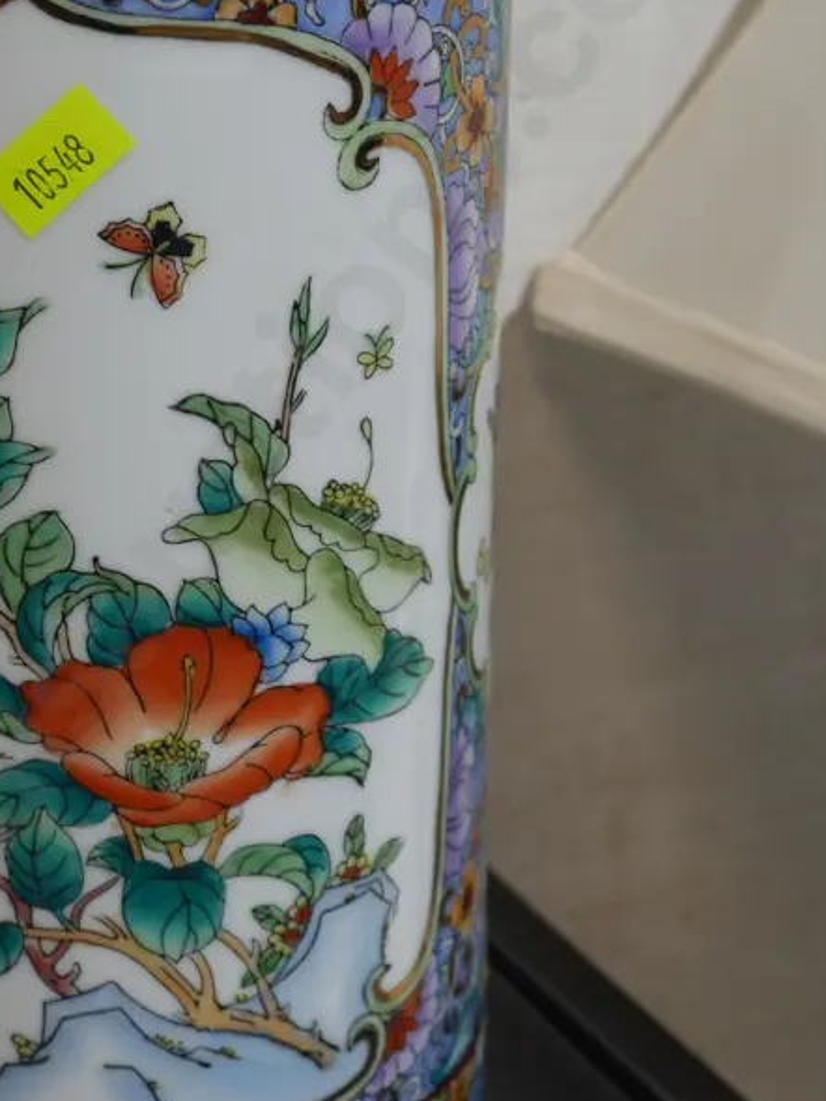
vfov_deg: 22.5
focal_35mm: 87
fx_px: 2767
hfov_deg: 16.9
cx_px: 193
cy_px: 531
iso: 400
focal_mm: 25
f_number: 5.3
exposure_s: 1/60
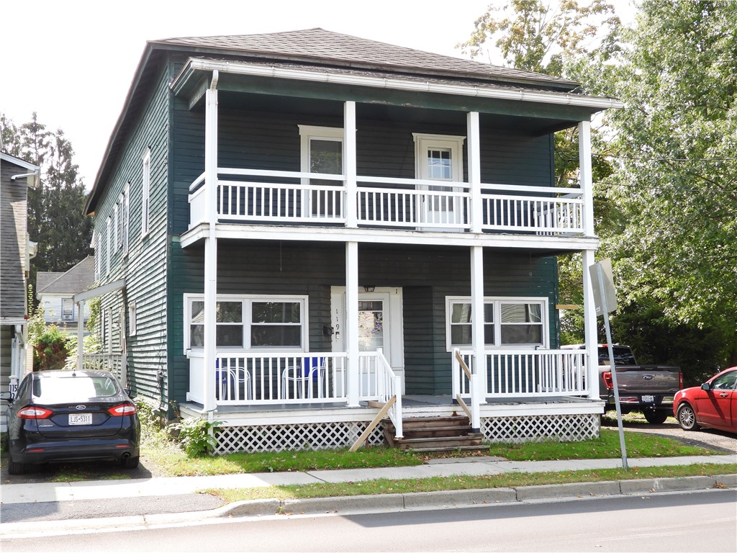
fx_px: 937
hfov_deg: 42.9
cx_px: 368
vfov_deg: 32.9
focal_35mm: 44
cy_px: 276
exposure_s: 1/250
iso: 100
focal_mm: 7.9
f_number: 3.2
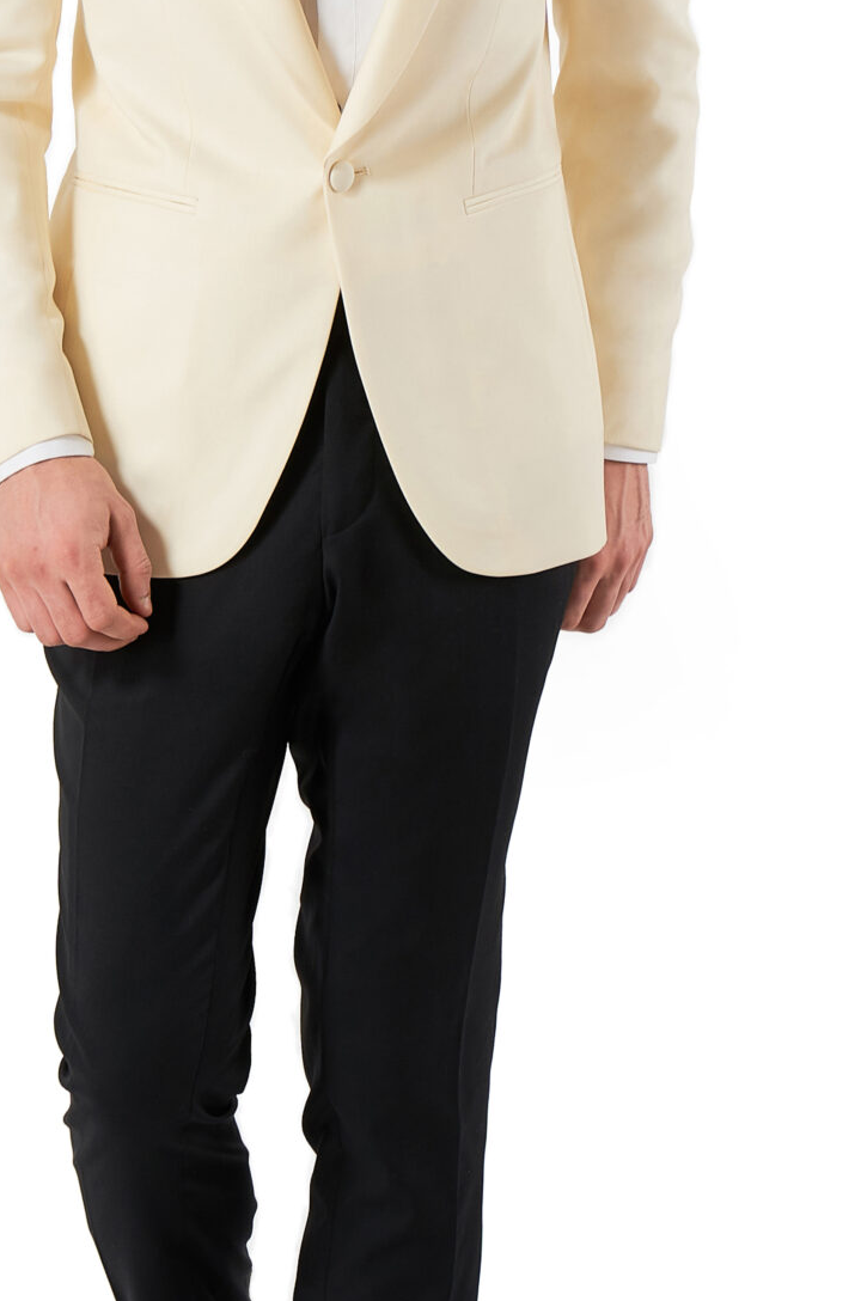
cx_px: 301
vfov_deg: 10.3
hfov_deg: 6.9
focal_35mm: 200
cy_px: 463
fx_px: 7227
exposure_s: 1/125
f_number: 9.5
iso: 100
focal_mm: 85
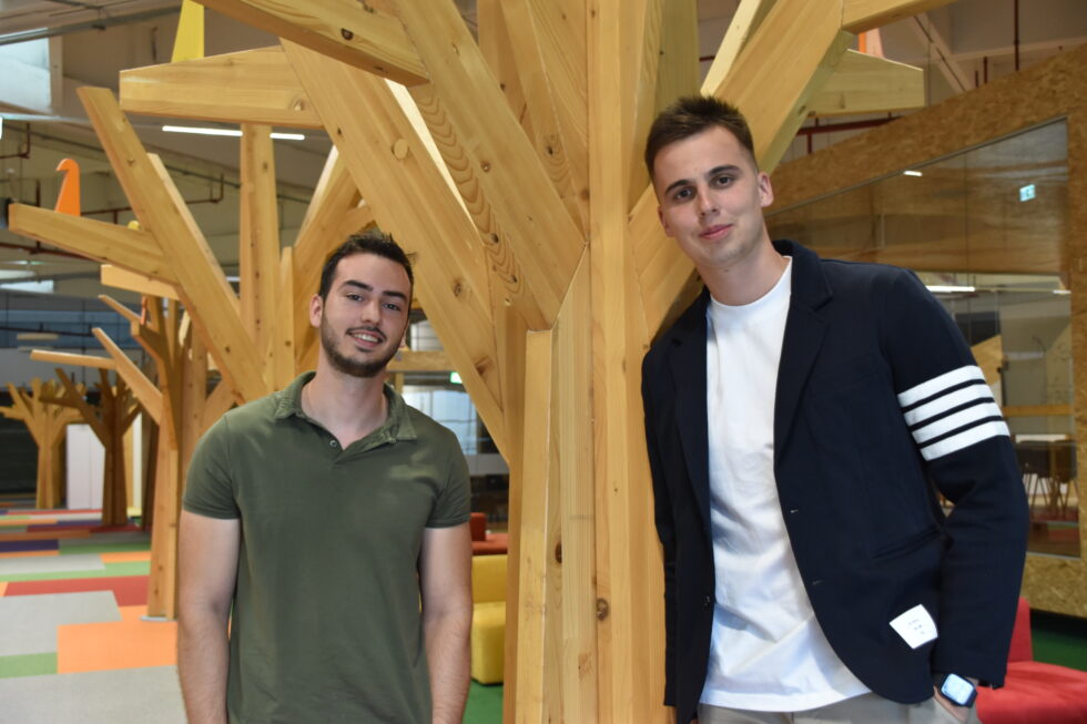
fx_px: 1313
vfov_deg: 30.8
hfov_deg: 45.0
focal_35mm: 44
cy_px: 362
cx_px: 544
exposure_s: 1/25
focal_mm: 29
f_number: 4
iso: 1000
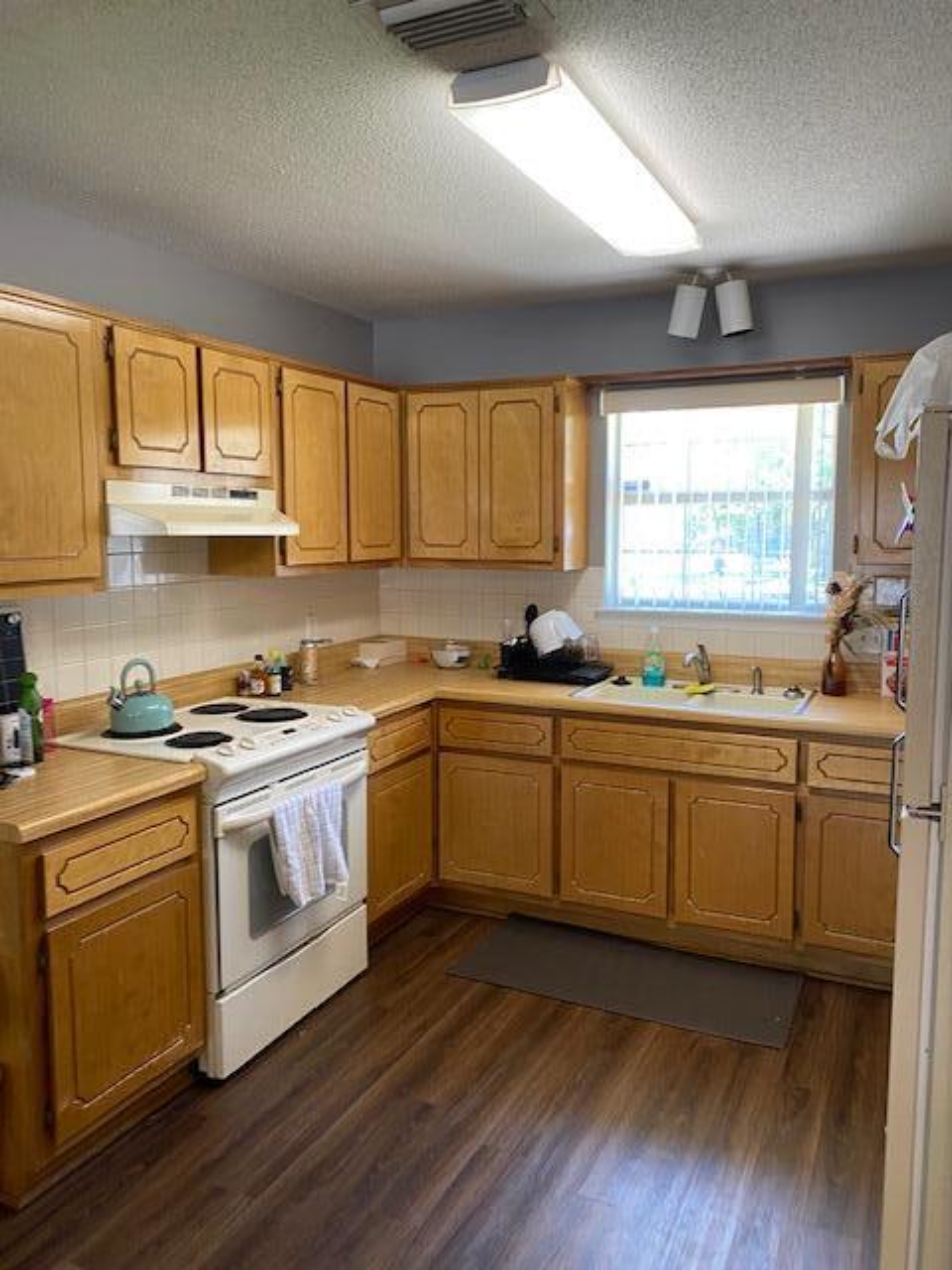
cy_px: 635
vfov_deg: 67.3
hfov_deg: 53.1
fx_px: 953
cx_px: 476
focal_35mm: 26
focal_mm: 4.25
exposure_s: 1/60
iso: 125
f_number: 1.8
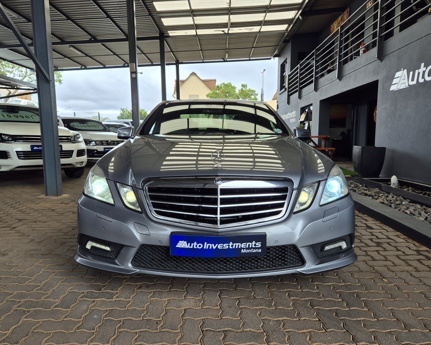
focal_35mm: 25
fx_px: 319
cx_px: 220
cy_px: 173
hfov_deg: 68.1
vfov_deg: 56.8
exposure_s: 1/270
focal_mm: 5.4
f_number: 1.8
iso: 25
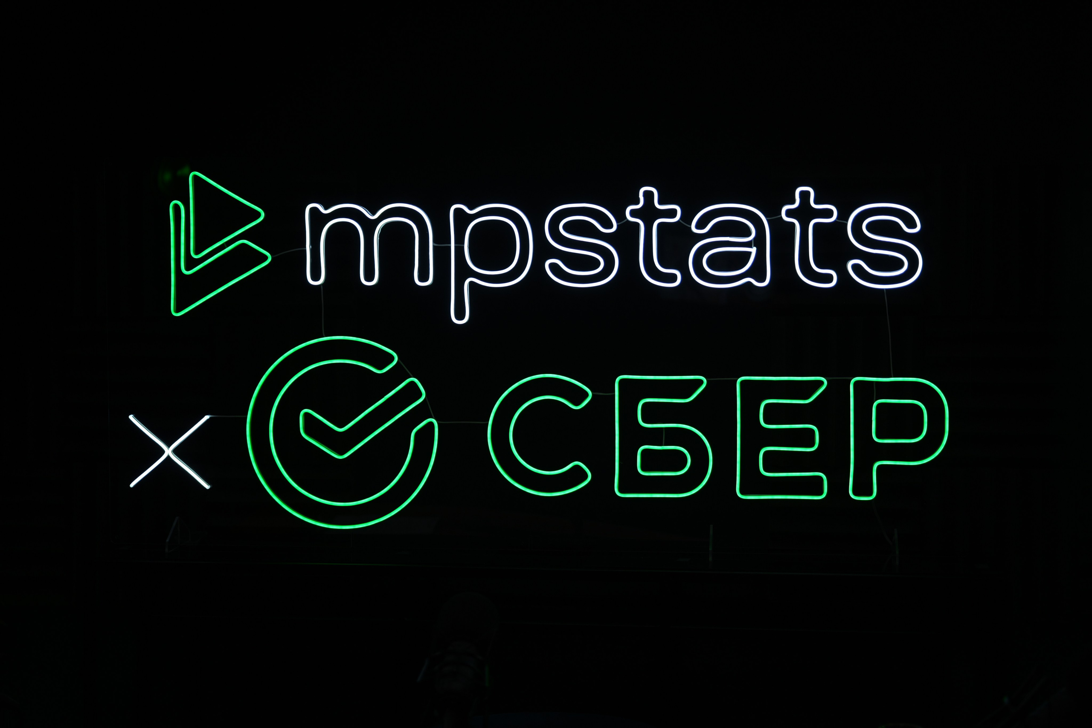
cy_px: 364
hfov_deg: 30.7
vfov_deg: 20.7
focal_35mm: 66
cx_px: 546
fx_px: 1990
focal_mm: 65.6
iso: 100
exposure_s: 1/320
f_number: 2.8
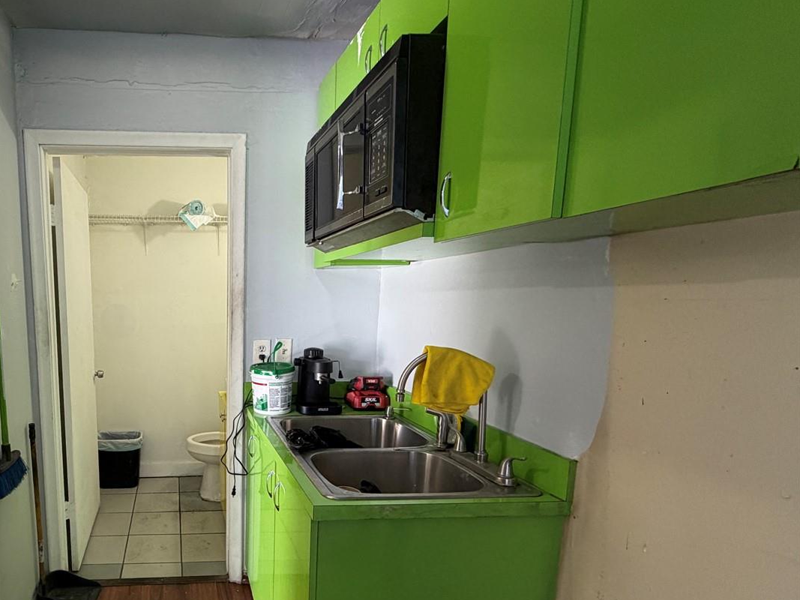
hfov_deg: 73.6
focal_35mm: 21
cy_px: 364
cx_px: 202
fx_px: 485
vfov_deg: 62.8
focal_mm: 2.22
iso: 200
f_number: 2.2
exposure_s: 1/60
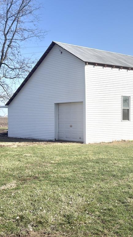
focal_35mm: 51
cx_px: 98
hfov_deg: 23.3
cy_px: 118
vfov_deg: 40.6
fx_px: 320
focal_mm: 6.76
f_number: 1.78
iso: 64
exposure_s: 1/5882
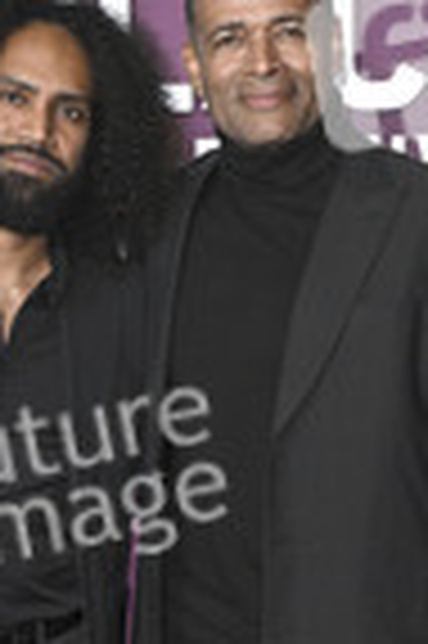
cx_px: 126
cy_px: 721
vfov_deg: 19.9
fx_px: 1752
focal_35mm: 98
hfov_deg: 13.9
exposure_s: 1/320
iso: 2000
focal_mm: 35
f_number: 5.6
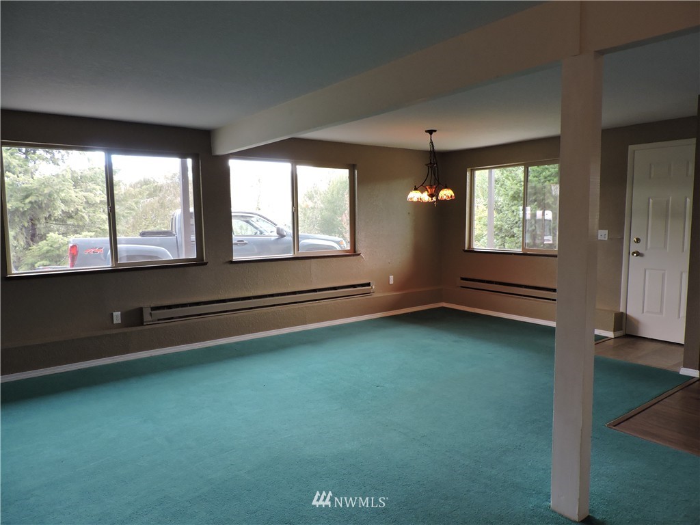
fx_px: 485
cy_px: 262
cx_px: 350
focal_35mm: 24
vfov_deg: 56.8
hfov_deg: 71.6
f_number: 3
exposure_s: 1/30
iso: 220
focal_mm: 4.3
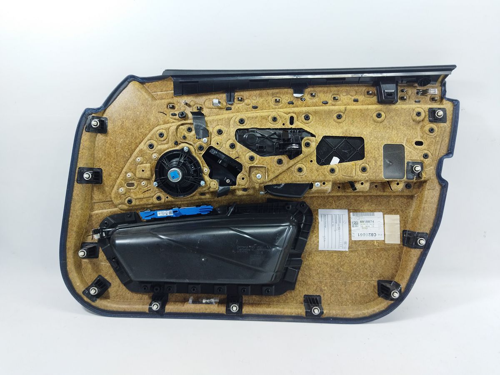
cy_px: 188
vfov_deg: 51.4
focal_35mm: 27
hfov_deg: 65.3
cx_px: 250
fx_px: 390
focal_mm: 4.71
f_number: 1.79
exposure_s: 1/100
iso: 125
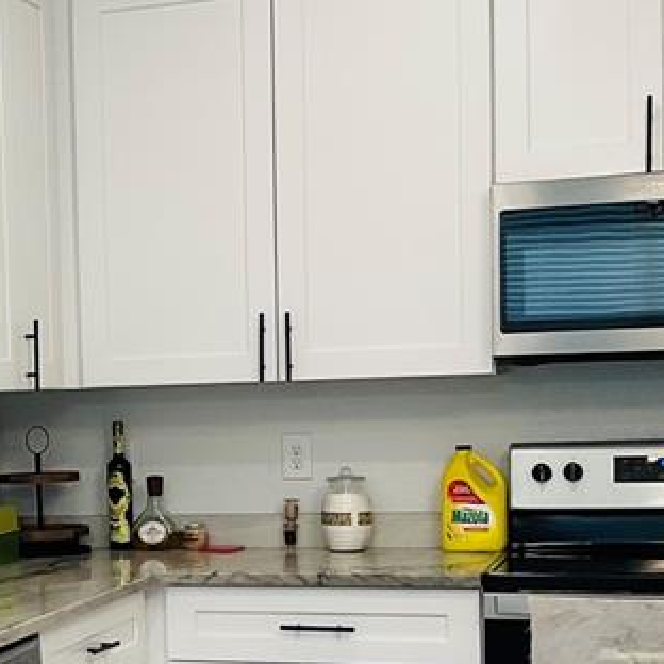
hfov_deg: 19.8
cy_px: 511
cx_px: -57
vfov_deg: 20.5
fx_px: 1823
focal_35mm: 84
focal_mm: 3
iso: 40
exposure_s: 1/60
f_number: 1.8
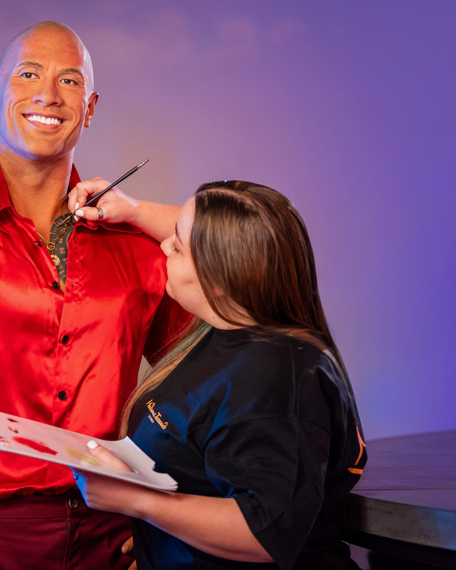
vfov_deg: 10.6
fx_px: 3070
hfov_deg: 8.5
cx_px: 65
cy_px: 259
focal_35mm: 182
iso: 1000
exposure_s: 1/125
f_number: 2.8
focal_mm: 111
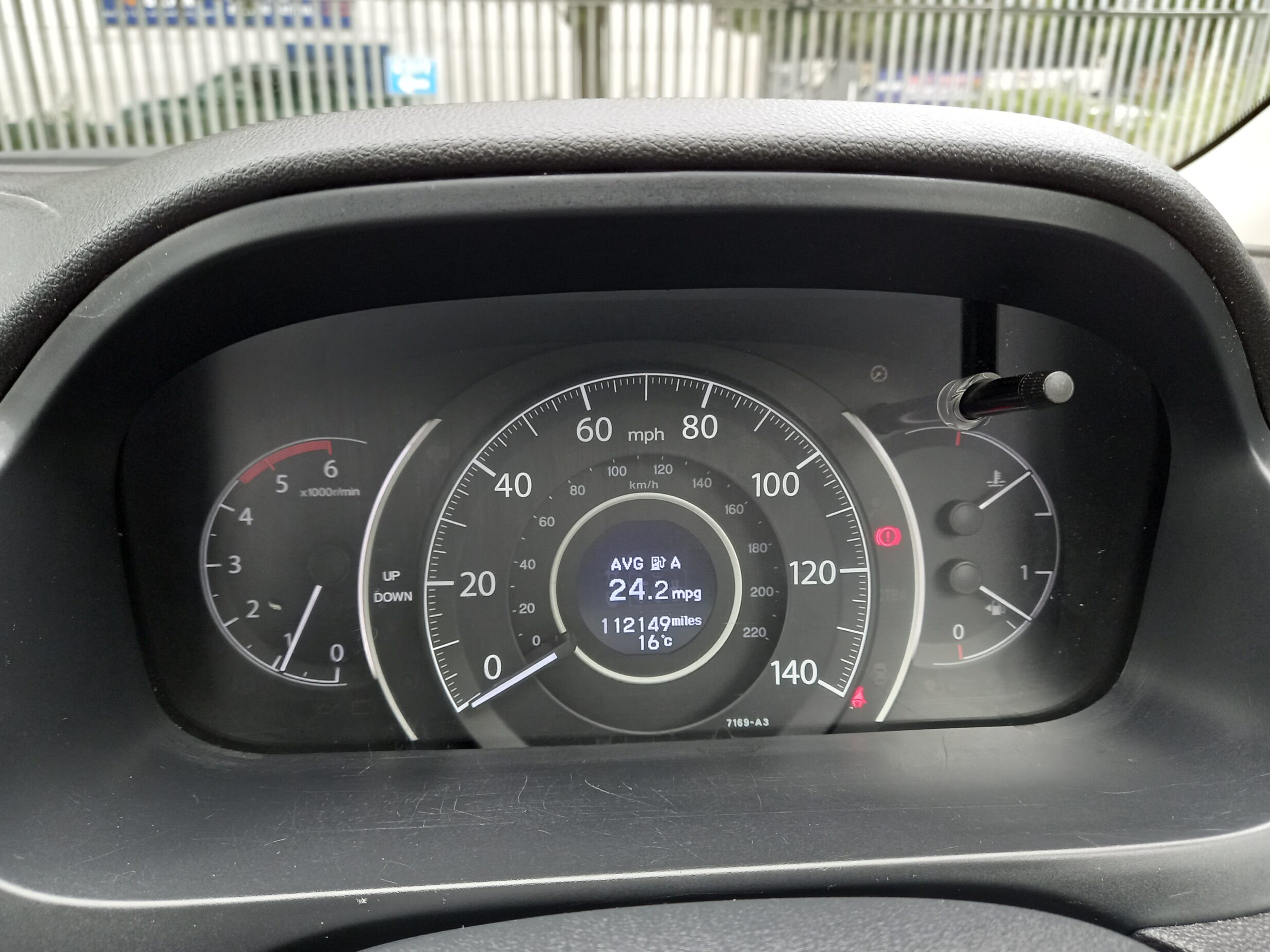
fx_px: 954
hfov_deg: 67.3
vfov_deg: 53.0
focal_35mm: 26
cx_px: 639
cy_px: 491
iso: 160
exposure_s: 1/30
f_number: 2
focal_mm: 4.6
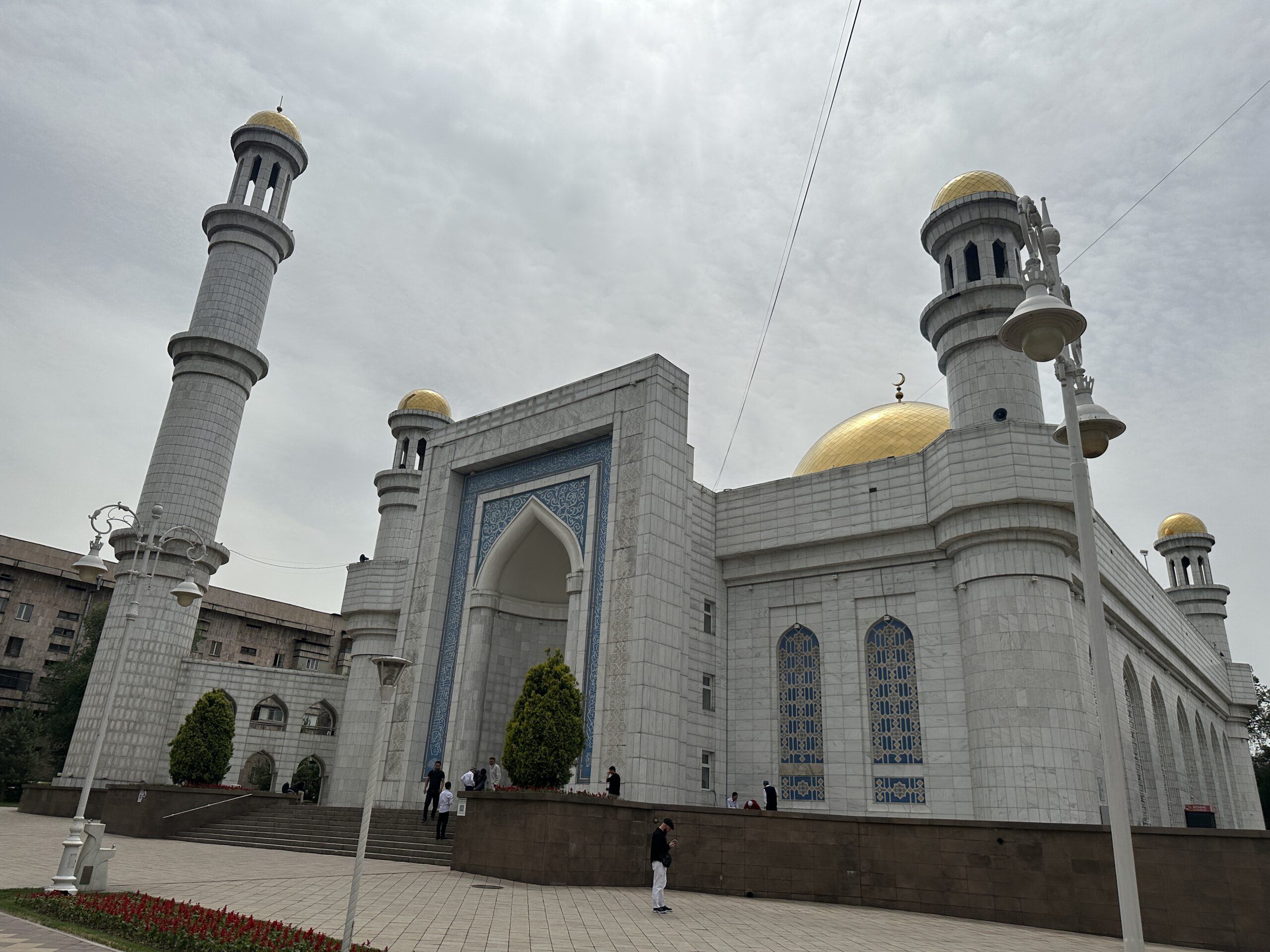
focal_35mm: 24
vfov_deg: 56.8
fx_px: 881
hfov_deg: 71.6
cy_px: 476
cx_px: 635
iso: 80
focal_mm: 6.86
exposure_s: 1/18519
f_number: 1.78
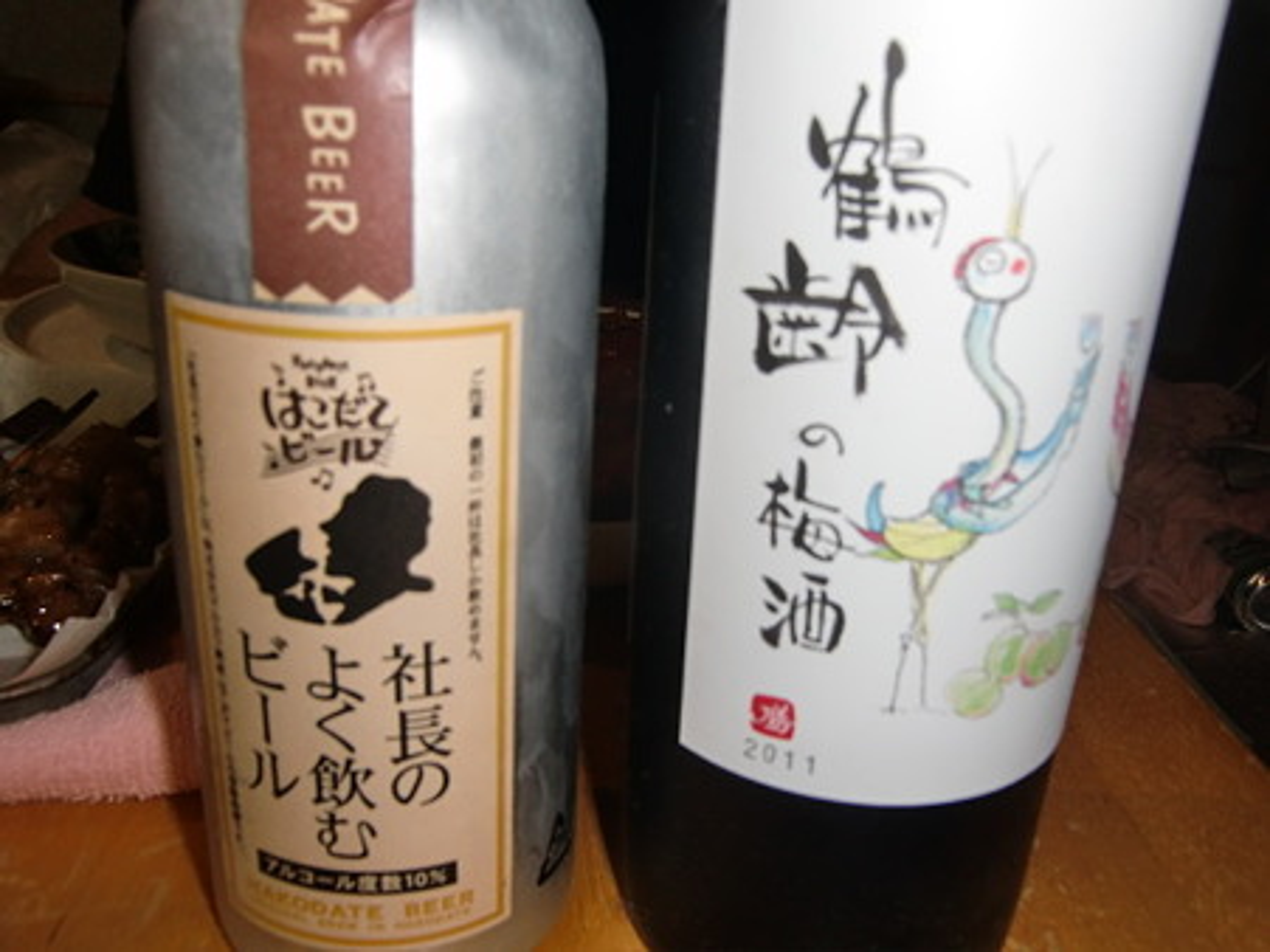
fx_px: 1064
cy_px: 476
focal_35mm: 29
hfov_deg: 61.7
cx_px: 635
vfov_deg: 48.2
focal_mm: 5.2
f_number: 3.5
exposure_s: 1/20
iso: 125
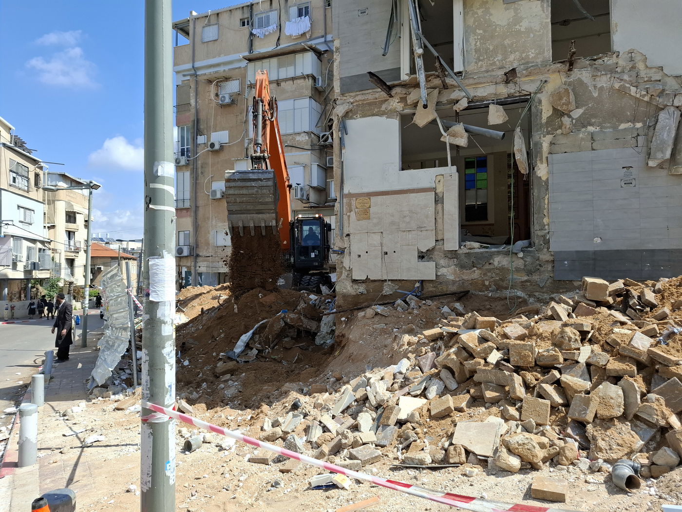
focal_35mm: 23
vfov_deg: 58.9
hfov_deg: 73.9
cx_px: 341
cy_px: 256
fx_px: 453
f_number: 1.8
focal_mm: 5.54
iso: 50
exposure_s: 1/1686
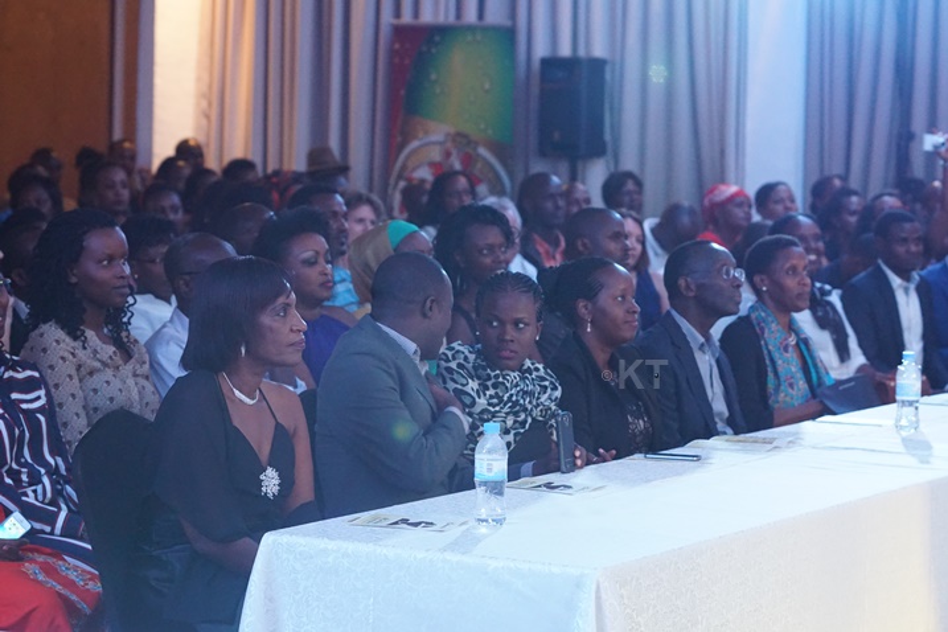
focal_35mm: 105
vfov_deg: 13.0
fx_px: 2765
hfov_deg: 19.5
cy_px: 316
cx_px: 474
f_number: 3.5
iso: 3200
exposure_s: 1/40
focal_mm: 70
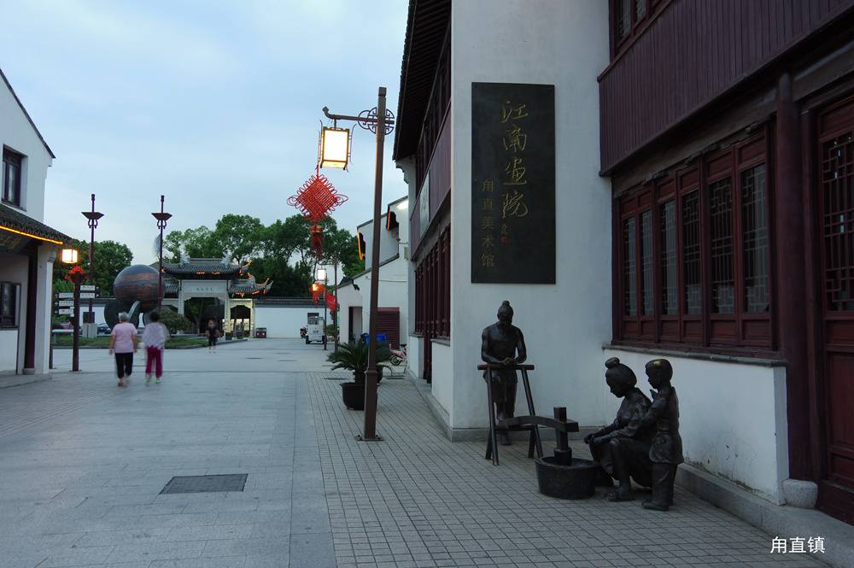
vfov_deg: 47.9
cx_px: 427
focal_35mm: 27
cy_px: 284
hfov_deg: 67.4
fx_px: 640
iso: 100
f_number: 6.3
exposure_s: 1/1.67
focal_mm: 18
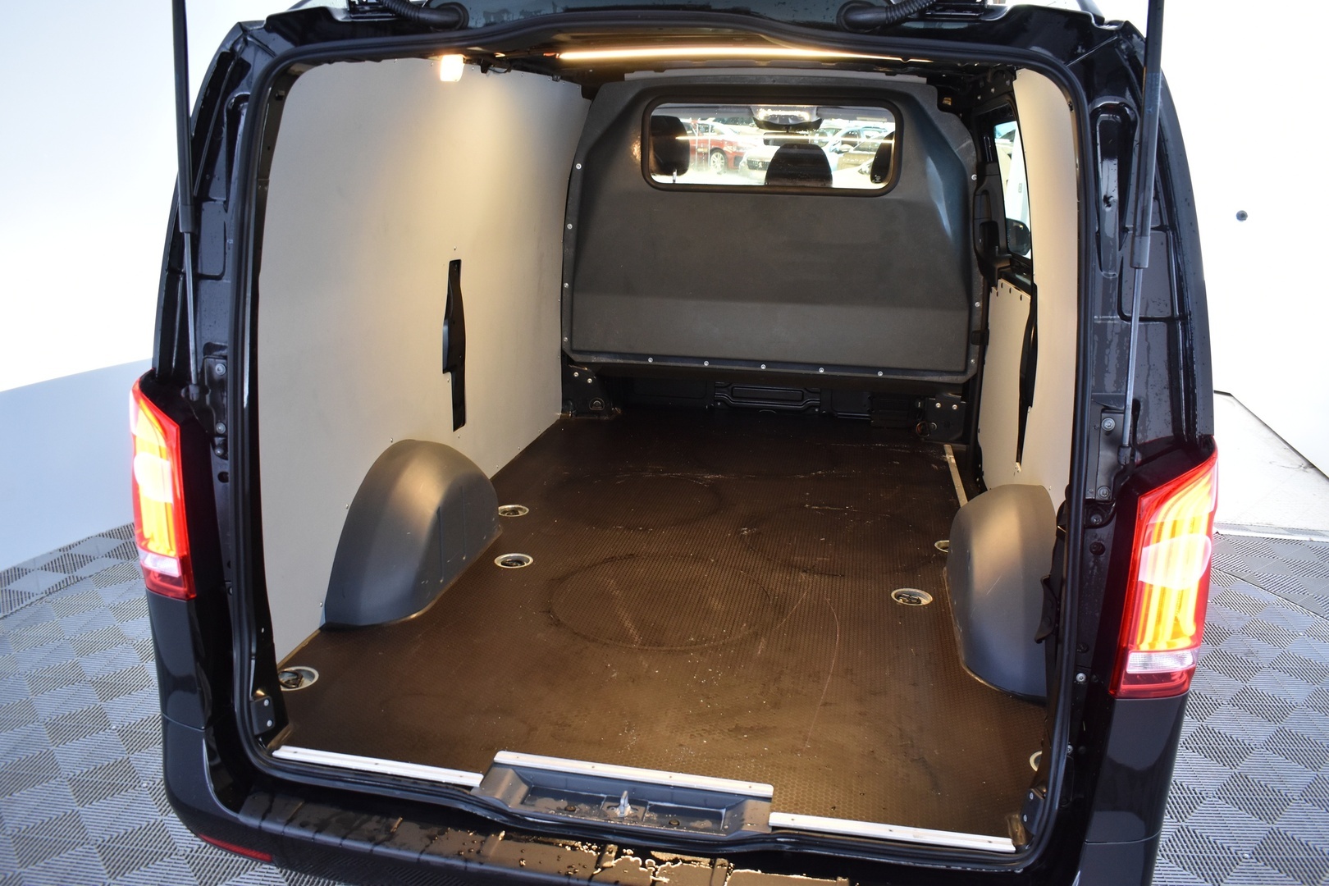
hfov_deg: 67.4
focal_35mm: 27
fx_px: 997
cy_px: 443
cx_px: 664
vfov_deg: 47.9
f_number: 5
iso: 1250
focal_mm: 18
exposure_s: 1/13
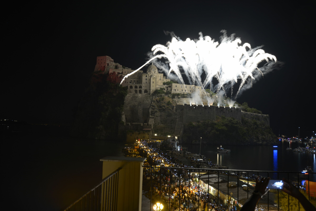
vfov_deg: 37.9
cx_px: 158
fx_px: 307
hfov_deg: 54.4
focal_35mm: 35
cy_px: 106
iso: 200
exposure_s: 5.6
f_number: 8
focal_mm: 35
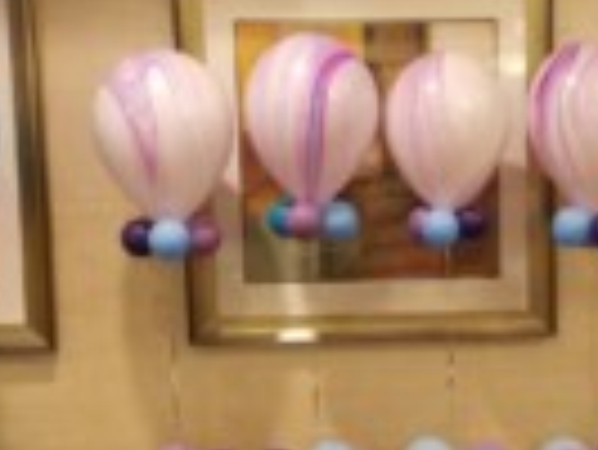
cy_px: 266
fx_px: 1349
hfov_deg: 24.6
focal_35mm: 78
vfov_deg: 18.9
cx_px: 481
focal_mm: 4.2
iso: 200
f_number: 1.7
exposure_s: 1/20
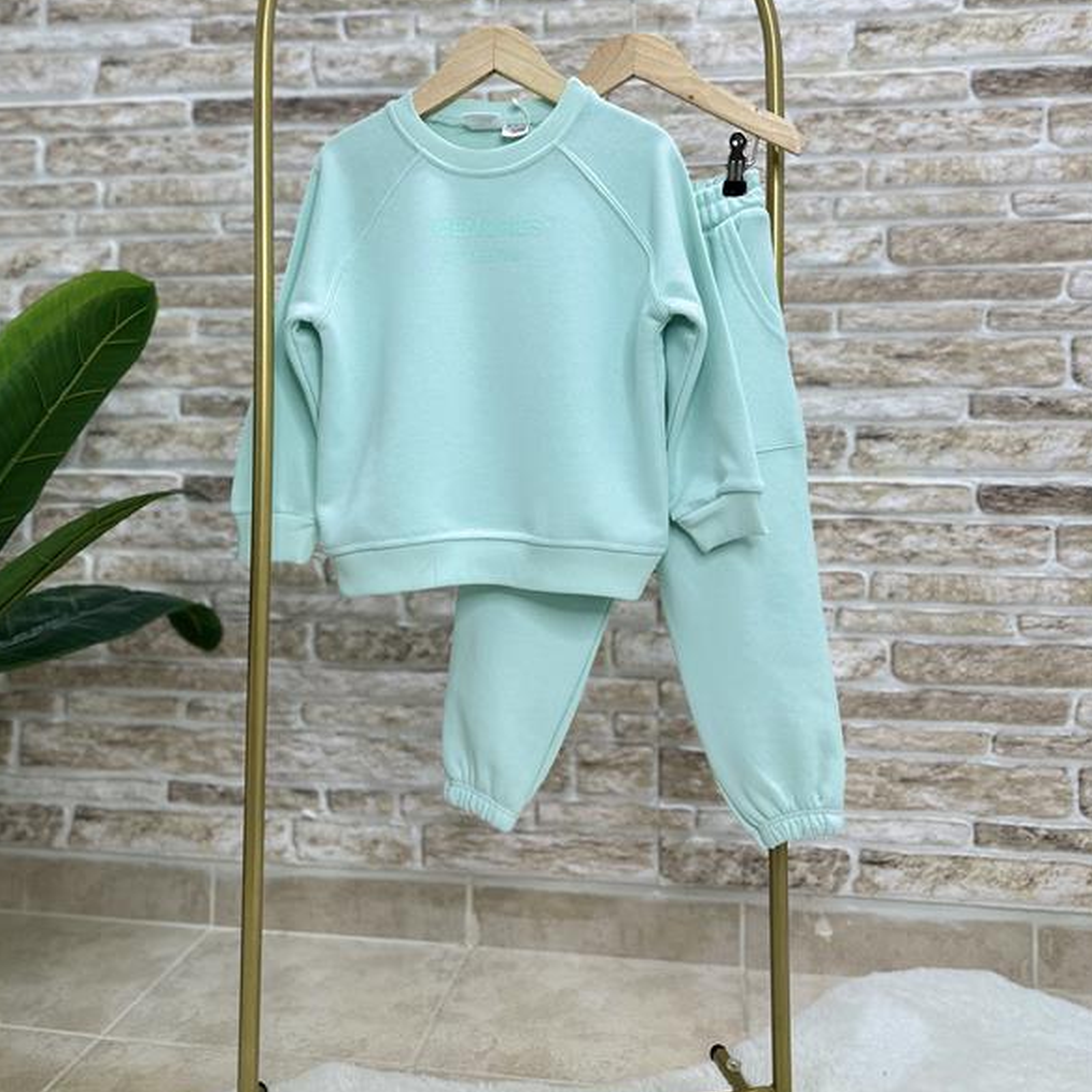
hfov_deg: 55.6
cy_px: 392
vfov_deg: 54.8
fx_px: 1035
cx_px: 541
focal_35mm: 29
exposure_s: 1/100
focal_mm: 6.86
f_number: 1.78
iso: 64
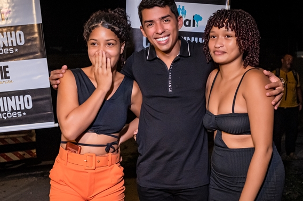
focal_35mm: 47
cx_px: 159
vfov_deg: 28.6
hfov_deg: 41.9
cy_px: 110
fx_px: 395
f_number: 2.8
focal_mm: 24
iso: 2500
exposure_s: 1/320
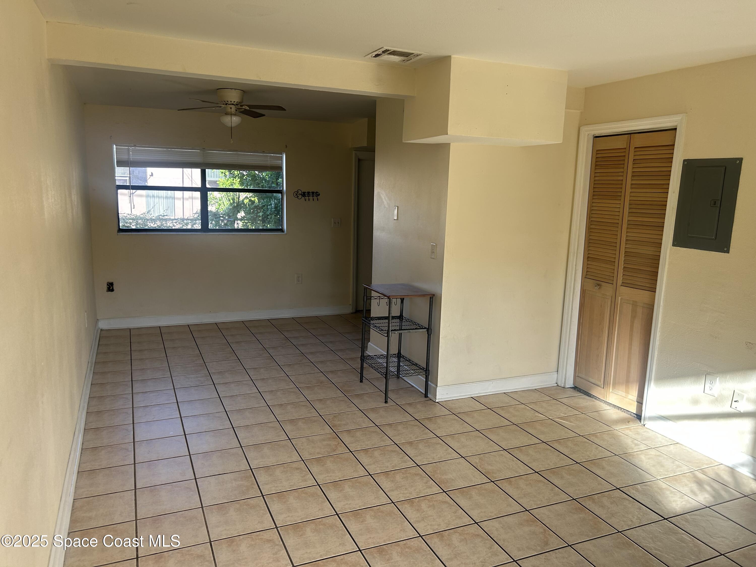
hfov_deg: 67.3
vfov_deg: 53.1
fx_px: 568
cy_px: 284
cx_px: 378
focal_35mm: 26
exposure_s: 1/389
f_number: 1.5
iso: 50
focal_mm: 5.7
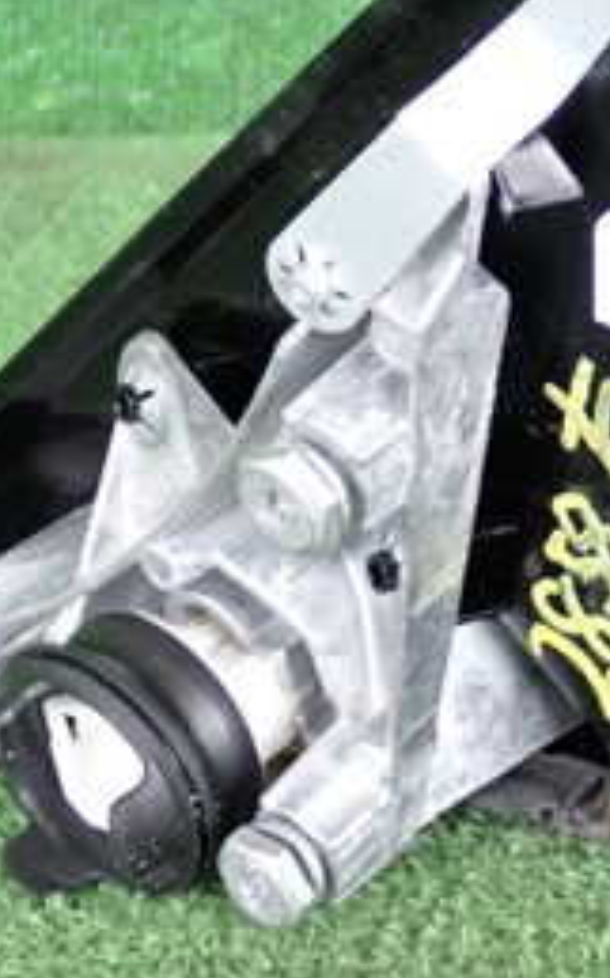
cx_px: 811
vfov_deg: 20.4
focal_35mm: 101
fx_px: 2690
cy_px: 235
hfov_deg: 12.5
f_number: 2.8
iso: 250
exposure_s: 1/40
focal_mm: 7.31
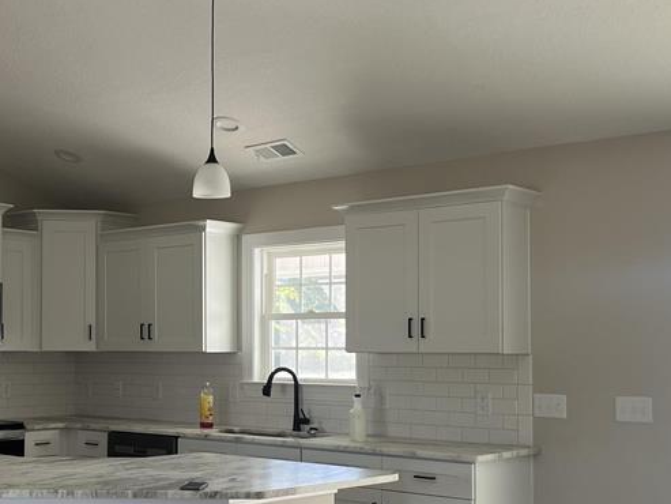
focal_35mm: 54
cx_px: 163
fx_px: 1047
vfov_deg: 26.9
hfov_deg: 34.7
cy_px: 321
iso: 64
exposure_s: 1/121
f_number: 1.6
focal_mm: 5.1
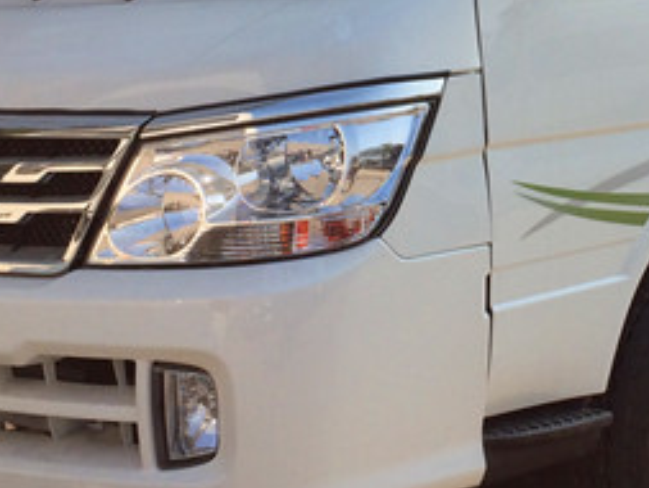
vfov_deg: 16.8
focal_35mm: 87
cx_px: 544
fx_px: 1632
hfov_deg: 22.1
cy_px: 49
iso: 32
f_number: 2.2
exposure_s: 1/1786
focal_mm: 4.15
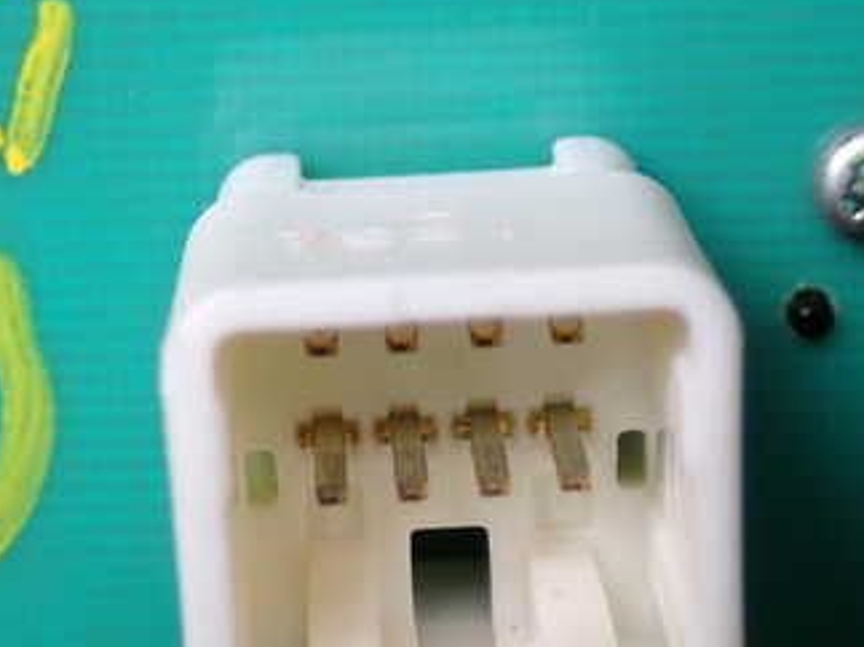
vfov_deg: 11.2
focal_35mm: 132
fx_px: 3293
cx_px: 374
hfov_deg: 14.9
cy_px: 521
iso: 200
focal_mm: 12.73
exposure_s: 1/125
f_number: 3.9
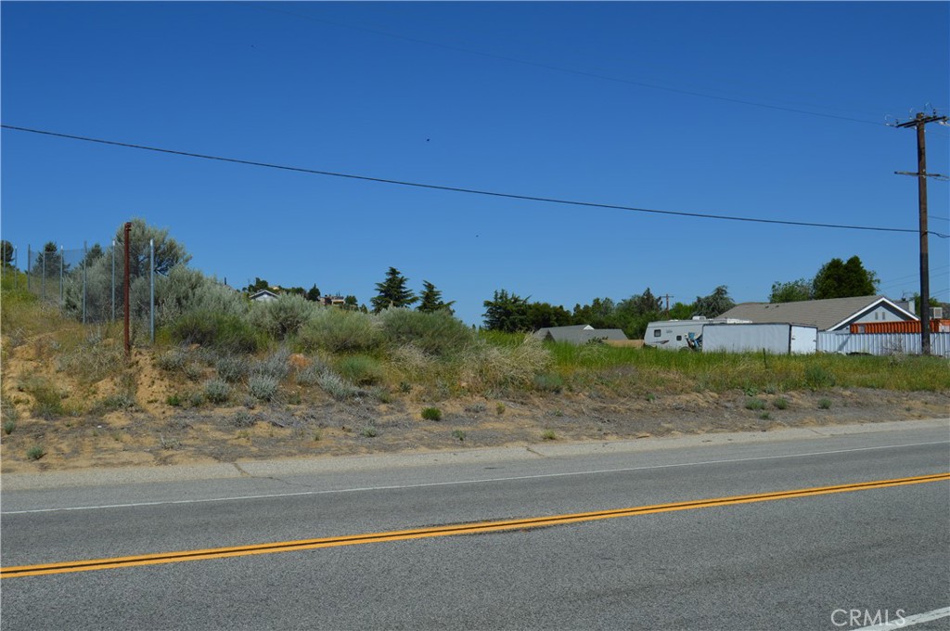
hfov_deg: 53.2
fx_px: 949
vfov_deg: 36.8
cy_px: 316
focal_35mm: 36
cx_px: 475
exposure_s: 1/400
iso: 100
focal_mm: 24
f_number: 10
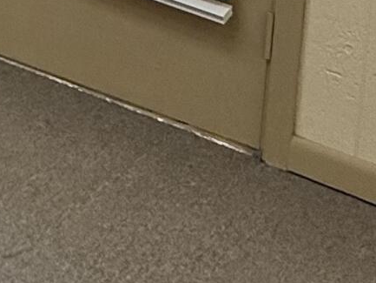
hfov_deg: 16.7
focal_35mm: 97
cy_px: -287
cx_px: -307
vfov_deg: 13.1
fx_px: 1054
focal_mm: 2.22
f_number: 2.2
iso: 64
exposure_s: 1/123
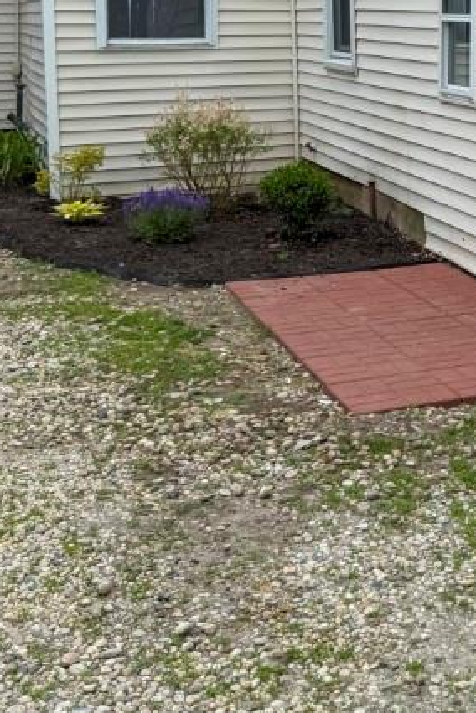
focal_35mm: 60
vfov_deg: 32.5
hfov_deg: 21.0
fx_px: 1190
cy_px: 144
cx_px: 582
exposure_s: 1/2232
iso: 80
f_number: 1.78
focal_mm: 6.76
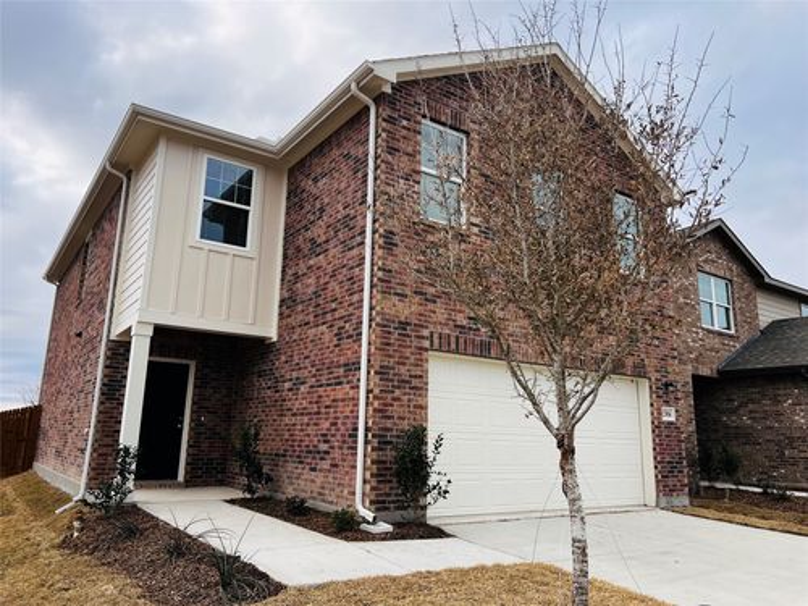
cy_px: 303
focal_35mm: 26
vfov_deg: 53.1
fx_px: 607
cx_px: 404
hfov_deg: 67.3
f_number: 1.5
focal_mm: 5.7
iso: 50
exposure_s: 1/1280
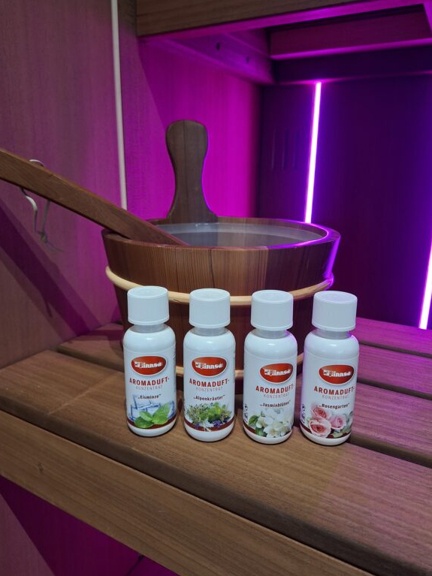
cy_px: 282
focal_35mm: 24
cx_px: 216
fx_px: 399
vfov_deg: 71.6
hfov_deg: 56.8
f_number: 1.8
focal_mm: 5.54
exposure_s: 1/50
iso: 320
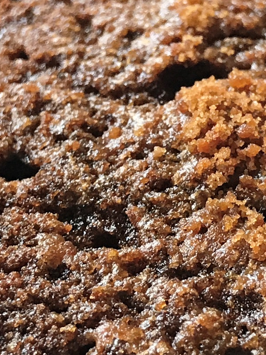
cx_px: 175
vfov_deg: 14.1
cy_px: 123
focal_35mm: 140
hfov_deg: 10.6
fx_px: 1434
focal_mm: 3.99
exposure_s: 1/30
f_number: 1.8
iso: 32
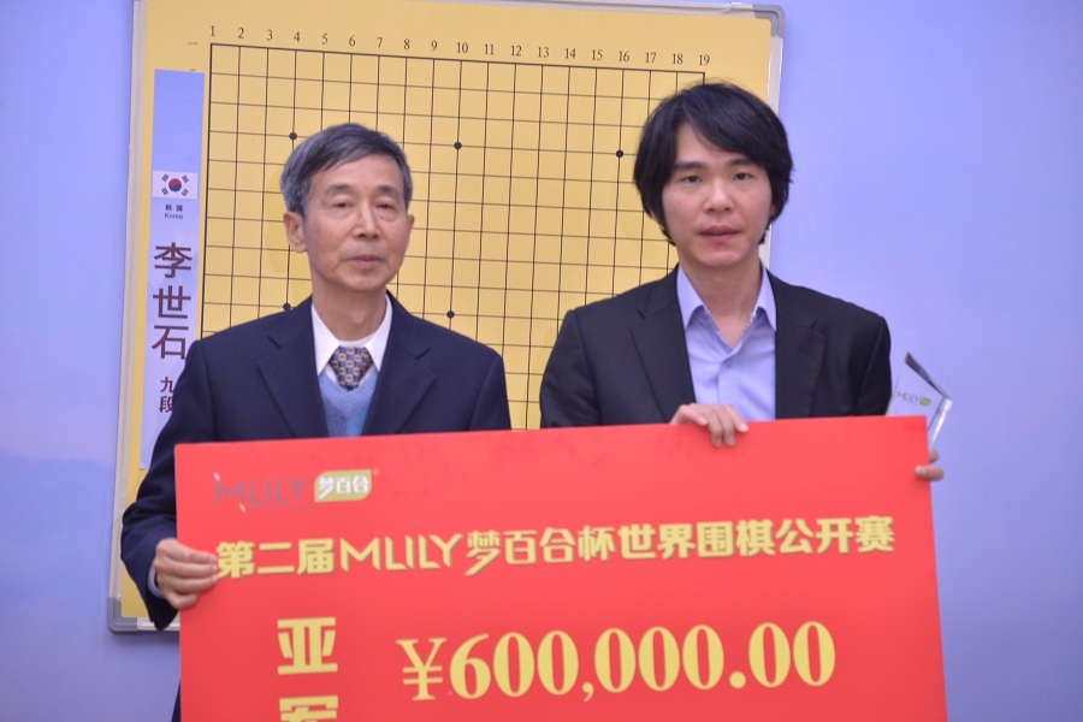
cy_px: 361
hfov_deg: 17.1
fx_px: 3610
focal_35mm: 120
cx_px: 542
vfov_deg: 11.4
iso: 640
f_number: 4
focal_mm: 120
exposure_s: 1/80
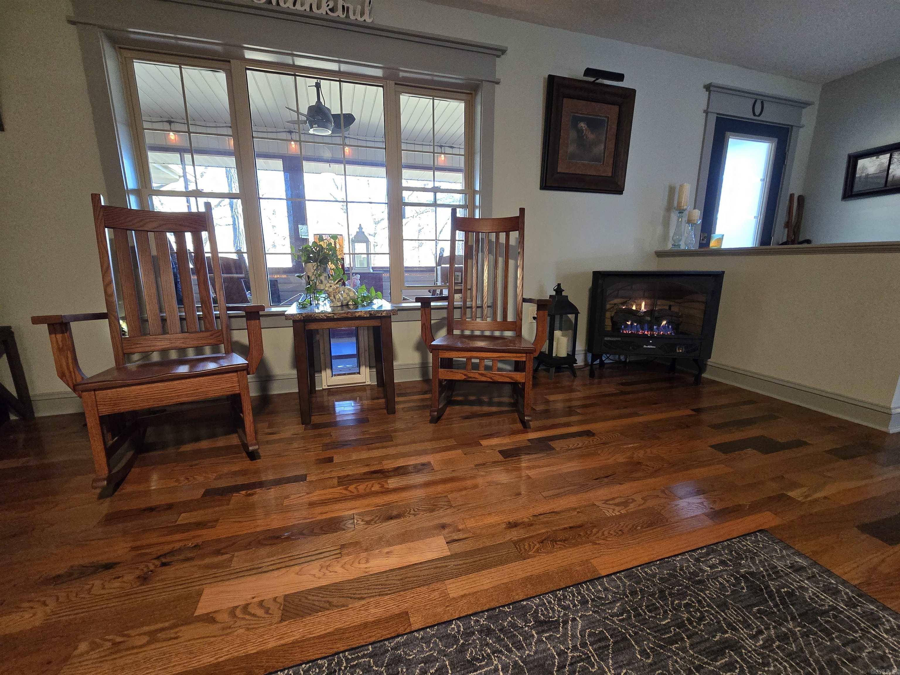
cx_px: 450
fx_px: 338
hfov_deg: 106.2
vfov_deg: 89.9
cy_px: 338
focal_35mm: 13
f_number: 2.2
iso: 640
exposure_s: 1/60
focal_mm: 2.2
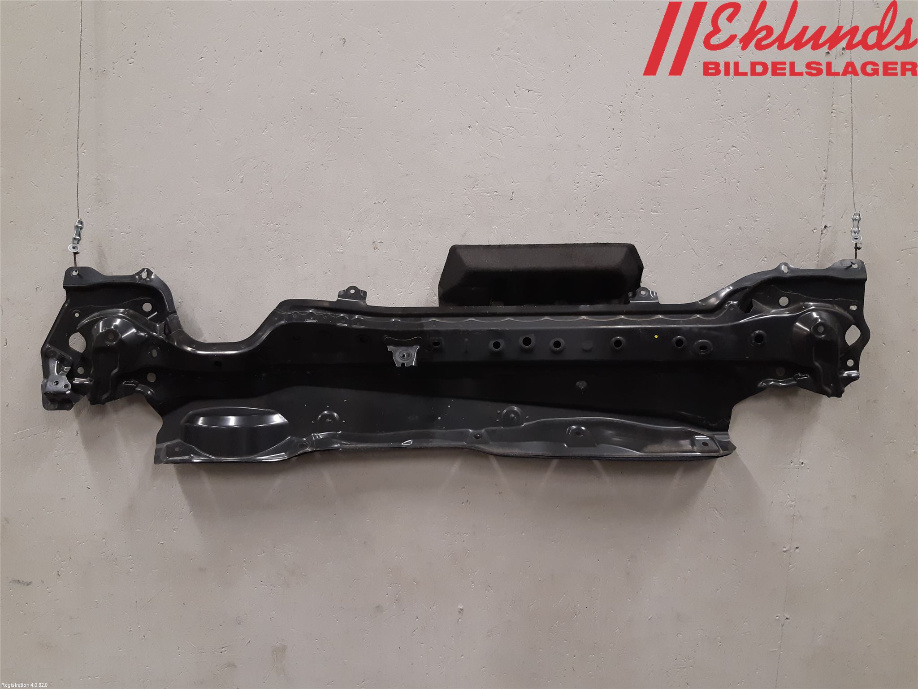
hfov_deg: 67.3
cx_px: 459
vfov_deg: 53.1
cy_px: 344
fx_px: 690
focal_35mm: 26
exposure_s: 1/50
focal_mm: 3.93
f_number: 1.7
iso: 160
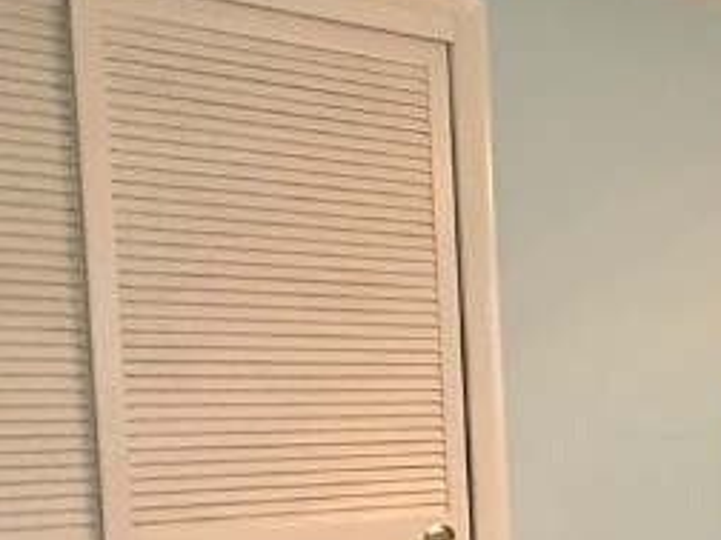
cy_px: 463
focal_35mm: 57
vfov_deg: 25.0
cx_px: 1210
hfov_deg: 23.2
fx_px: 1187
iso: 640
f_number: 2.2
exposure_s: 1/120
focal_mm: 2.22
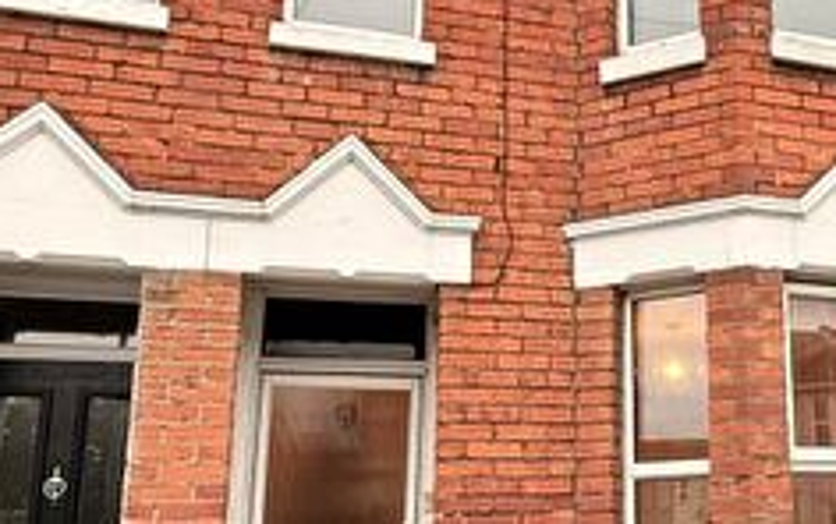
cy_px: 335
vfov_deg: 29.1
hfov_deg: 42.3
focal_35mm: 44
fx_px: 1003
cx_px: 716
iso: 200
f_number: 2.2
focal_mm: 2.22
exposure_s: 1/99
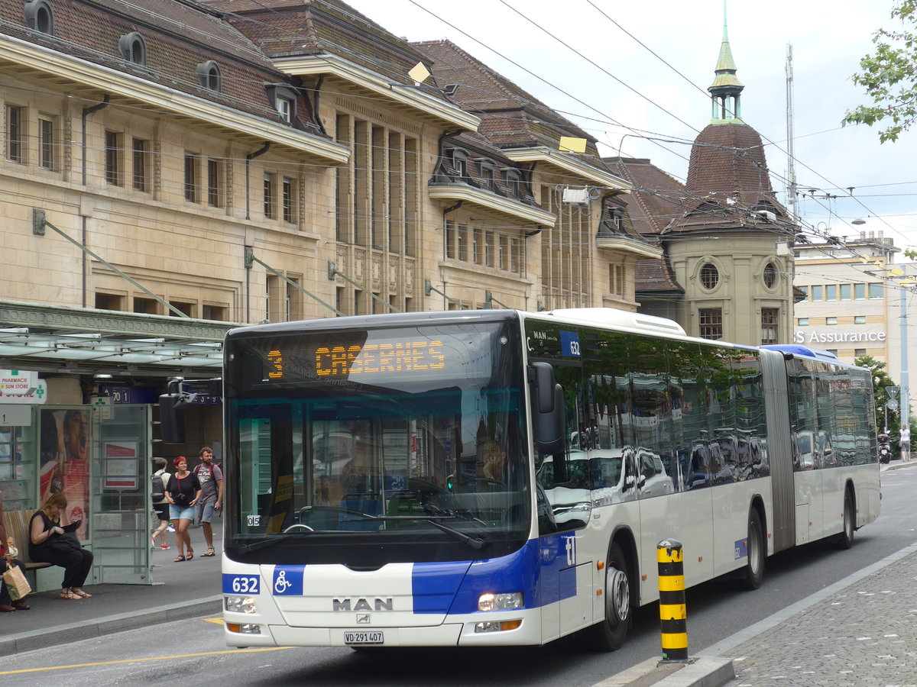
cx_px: 458
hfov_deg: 26.3
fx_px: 1960
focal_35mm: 74
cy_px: 344
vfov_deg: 19.9
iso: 80
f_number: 4.2
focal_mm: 15
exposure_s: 1/250
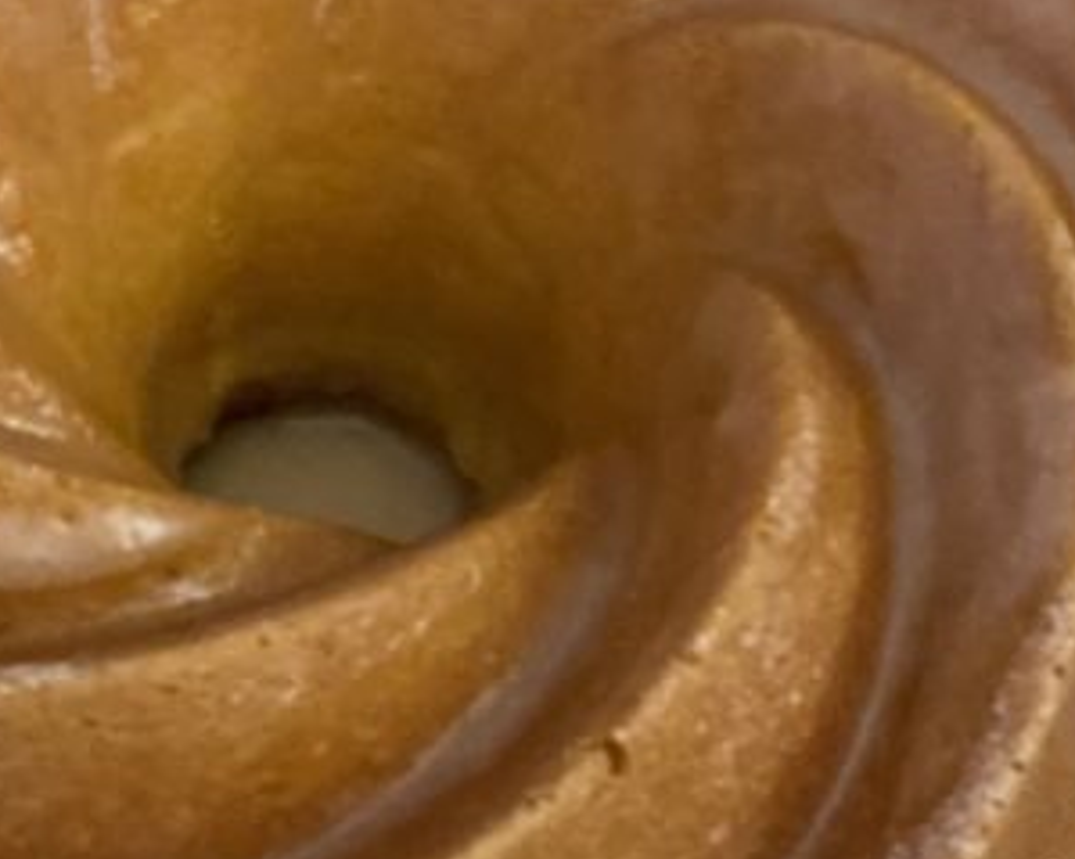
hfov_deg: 11.1
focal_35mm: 174
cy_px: 536
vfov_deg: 8.9
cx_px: 320
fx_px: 5534
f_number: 2
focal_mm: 6
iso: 500
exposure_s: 1/14
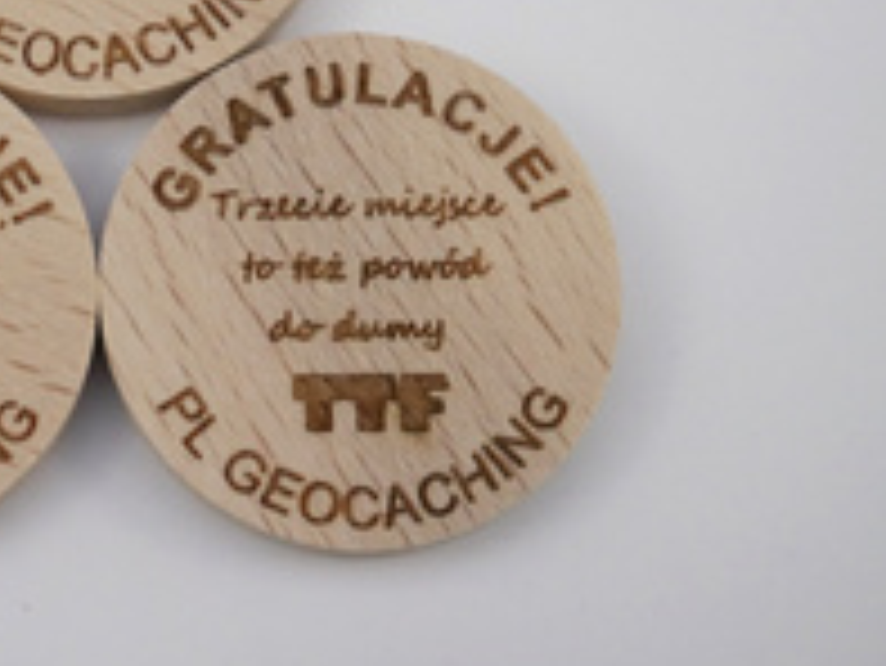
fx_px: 3457
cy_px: 92
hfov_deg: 14.5
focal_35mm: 135
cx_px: 108
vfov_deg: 10.9
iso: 2500
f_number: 6.3
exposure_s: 1/1300
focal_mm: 38
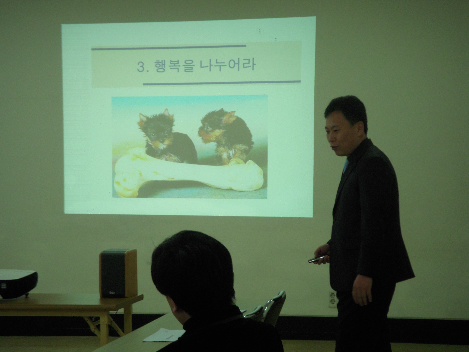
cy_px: 176
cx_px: 234
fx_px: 1409
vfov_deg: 14.2
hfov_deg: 18.9
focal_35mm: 104
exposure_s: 1/60
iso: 200
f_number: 4.1
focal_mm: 17.3
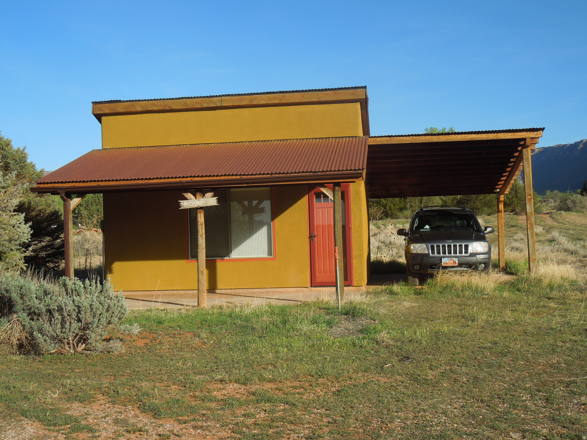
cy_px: 220
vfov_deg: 33.6
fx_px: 729
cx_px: 294
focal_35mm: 43
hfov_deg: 43.9
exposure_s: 1/800
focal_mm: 7.8
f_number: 3.9
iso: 100
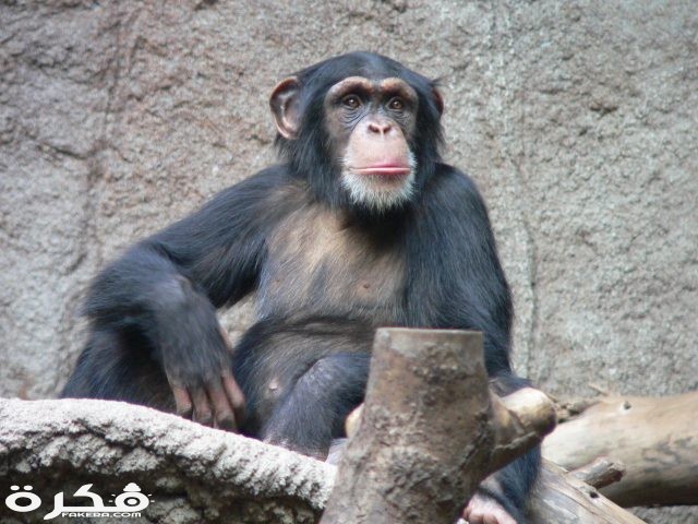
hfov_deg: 4.6
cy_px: 262
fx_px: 8711
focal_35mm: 432
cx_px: 349
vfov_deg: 3.4
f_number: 2.8
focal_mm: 72
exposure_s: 1/25
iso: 200
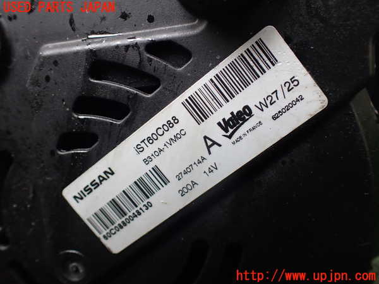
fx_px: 328
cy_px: 142
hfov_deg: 60.0
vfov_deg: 46.8
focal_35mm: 30
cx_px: 190
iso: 320
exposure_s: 1/125
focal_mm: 5.4
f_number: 2.3
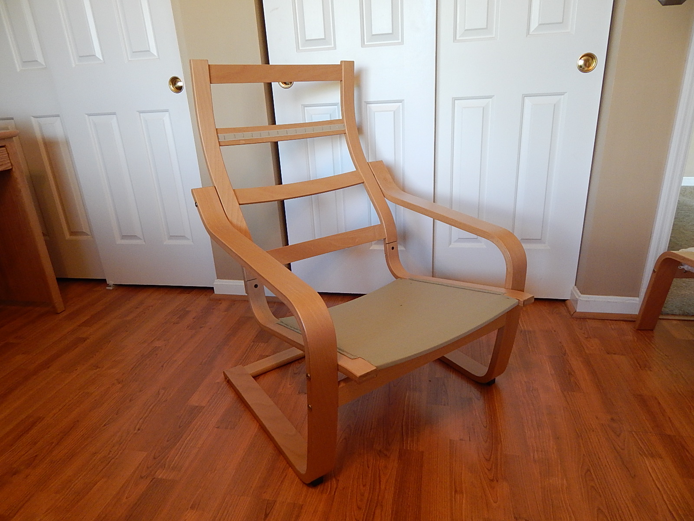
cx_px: 347
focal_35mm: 22
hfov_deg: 76.4
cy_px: 260
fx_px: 441
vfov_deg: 61.1
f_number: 3
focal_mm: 4
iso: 280
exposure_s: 1/30
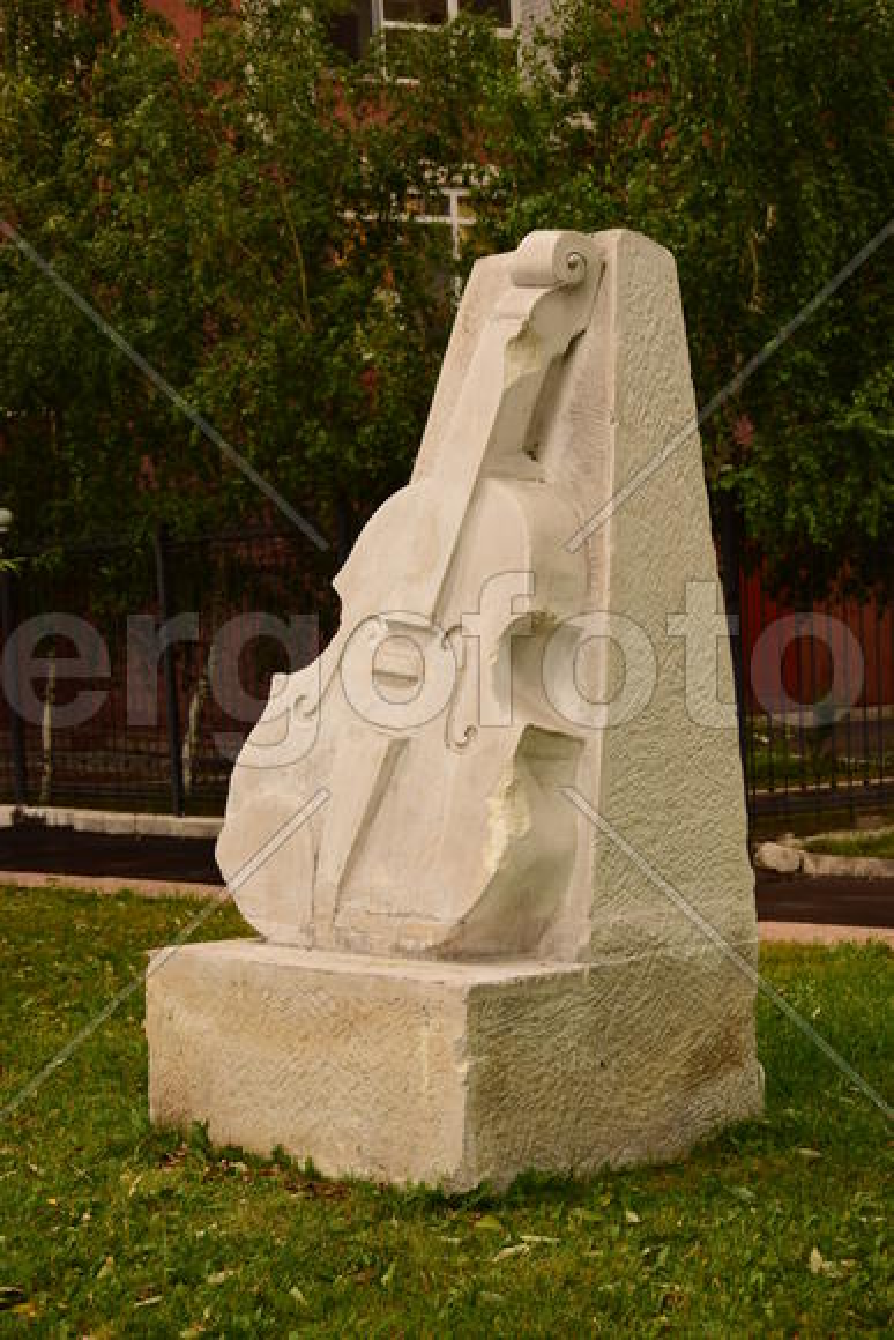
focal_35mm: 57
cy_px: 670
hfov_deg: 23.8
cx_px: 447
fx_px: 2122
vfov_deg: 35.0
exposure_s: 1/125
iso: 100
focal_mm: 38
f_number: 5.6
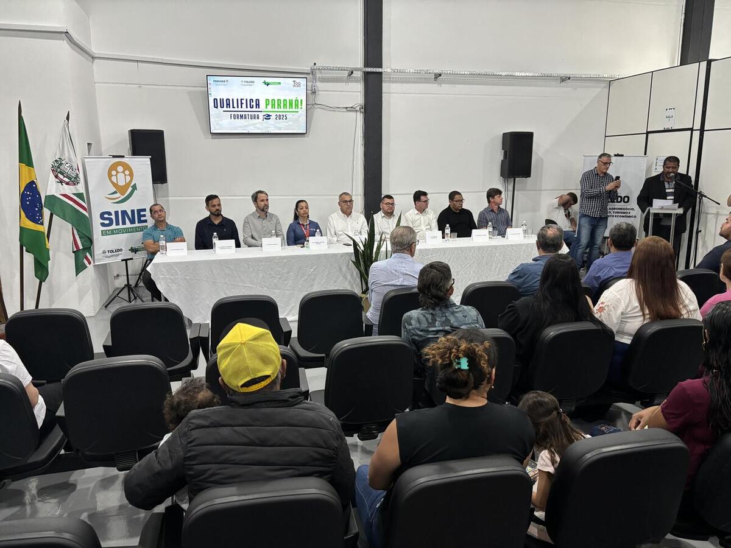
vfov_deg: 53.1
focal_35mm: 26
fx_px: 549
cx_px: 366
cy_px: 274
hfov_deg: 67.3
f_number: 1.6
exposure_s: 1/60
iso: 200
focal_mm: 5.96
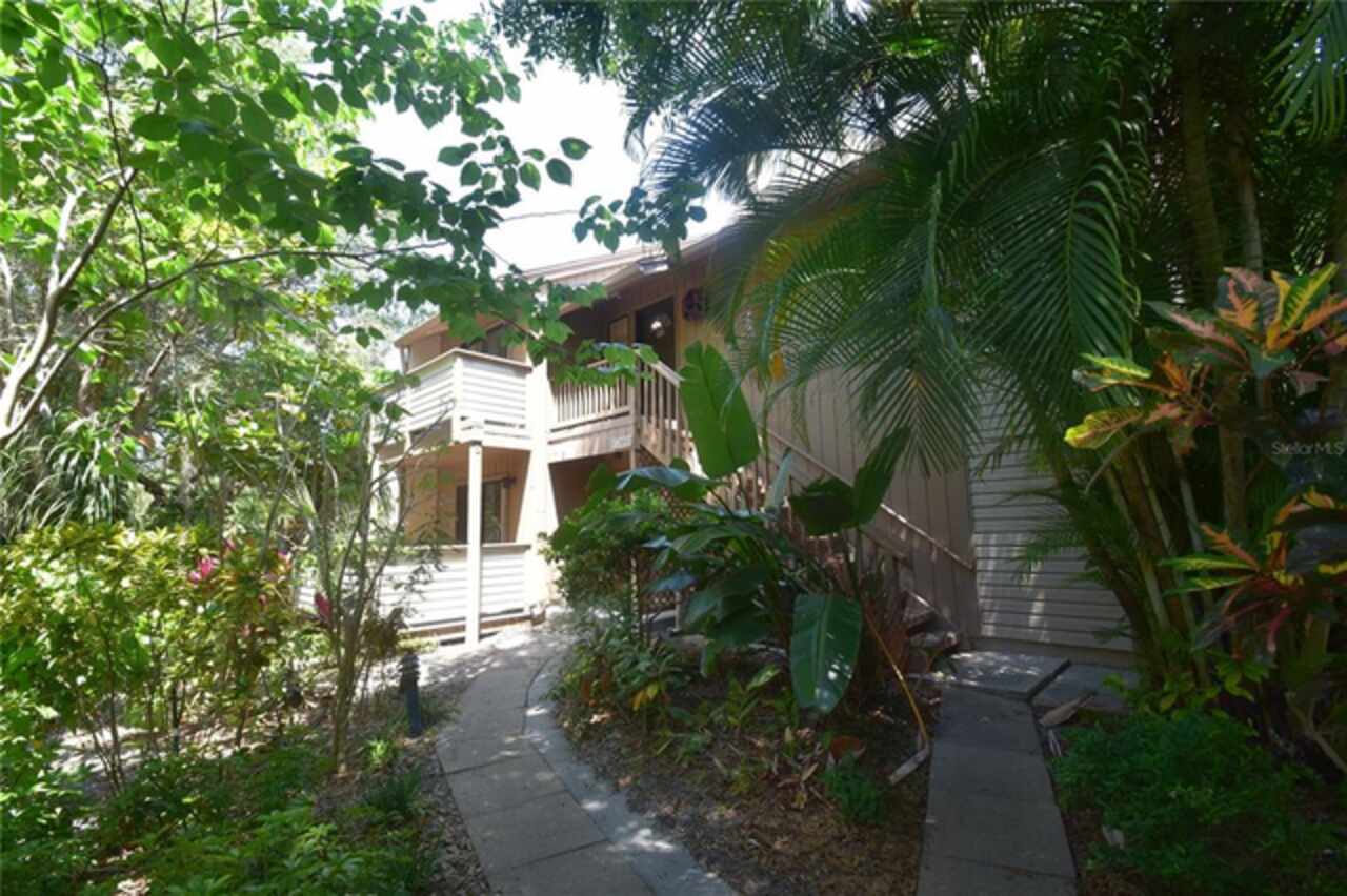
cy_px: 448
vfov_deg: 77.3
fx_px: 561
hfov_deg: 100.4
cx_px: 674
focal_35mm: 15
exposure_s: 1/80
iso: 400
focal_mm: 10
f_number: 8
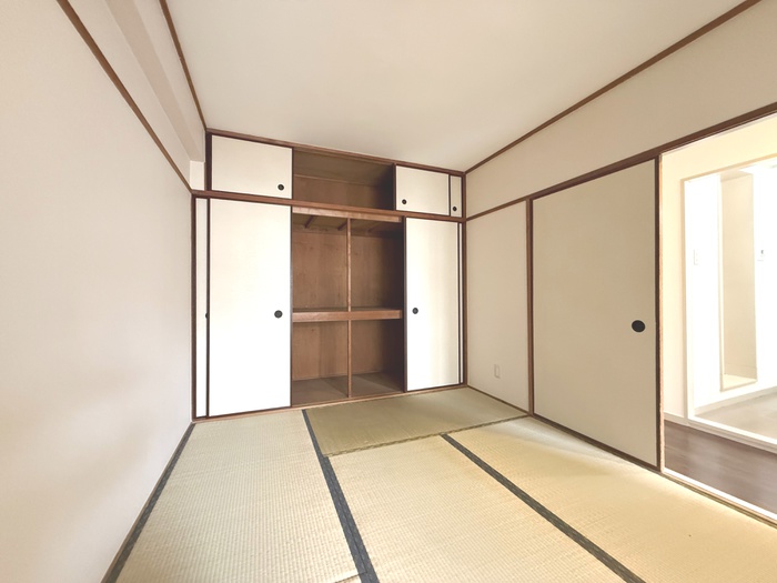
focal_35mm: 14
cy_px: 292
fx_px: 314
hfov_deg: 102.1
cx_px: 388
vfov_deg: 85.7
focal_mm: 2.22
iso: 640
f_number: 2.2
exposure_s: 1/60
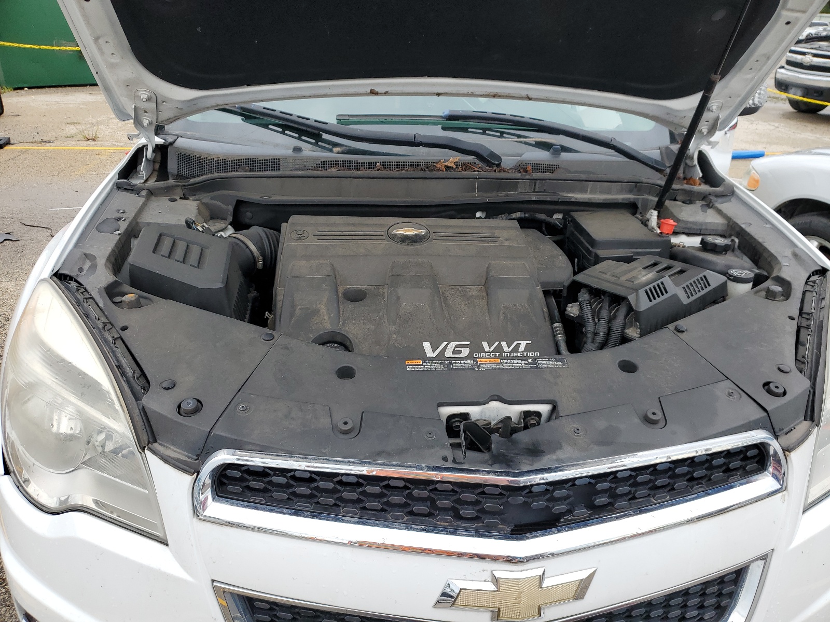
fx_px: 623
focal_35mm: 26
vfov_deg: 53.1
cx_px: 415
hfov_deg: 67.3
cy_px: 311
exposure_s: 1/556
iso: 50
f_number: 1.5
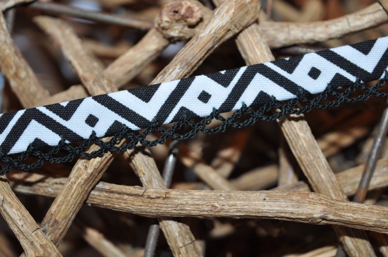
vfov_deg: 19.7
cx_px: 194
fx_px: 743
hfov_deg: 29.3
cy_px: 128
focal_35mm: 69
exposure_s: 1/60
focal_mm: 46
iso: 200
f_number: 5
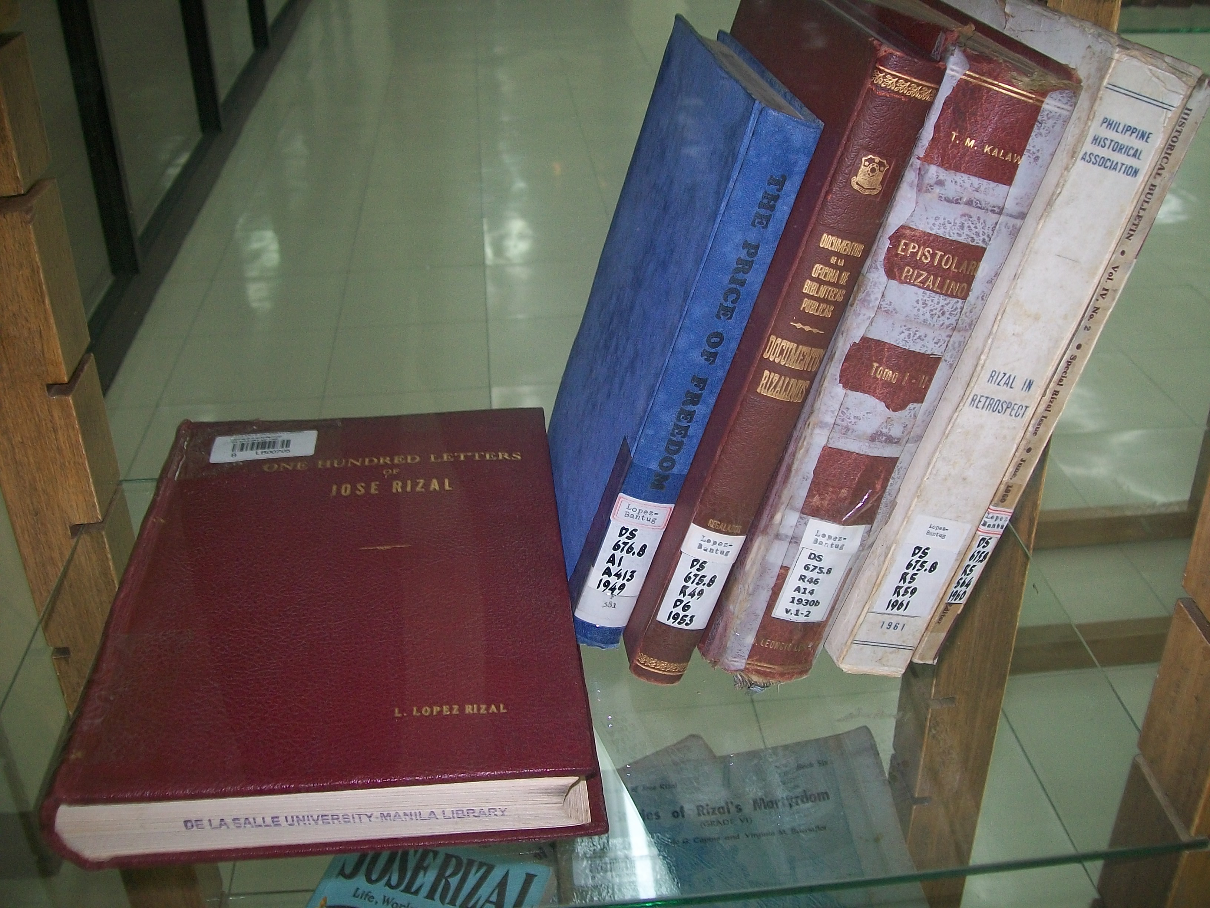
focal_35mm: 36
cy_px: 454
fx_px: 1258
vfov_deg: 39.7
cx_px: 605
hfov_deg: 51.4
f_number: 2.7
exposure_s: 1/30
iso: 80
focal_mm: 6
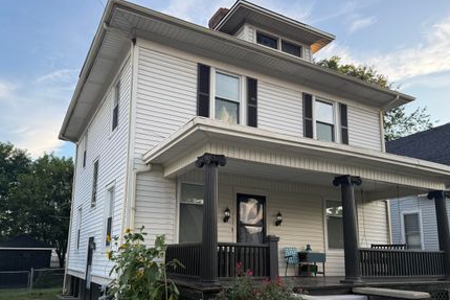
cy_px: 187
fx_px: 363
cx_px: 213
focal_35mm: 29
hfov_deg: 63.6
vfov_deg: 44.6
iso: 100
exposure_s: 1/563
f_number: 1.78
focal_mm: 6.76
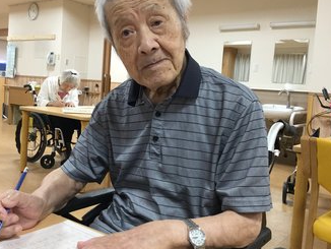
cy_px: 109
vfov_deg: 37.7
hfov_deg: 48.9
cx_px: 148
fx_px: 364
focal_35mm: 38
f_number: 2.4
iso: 100
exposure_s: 1/30
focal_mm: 3.3
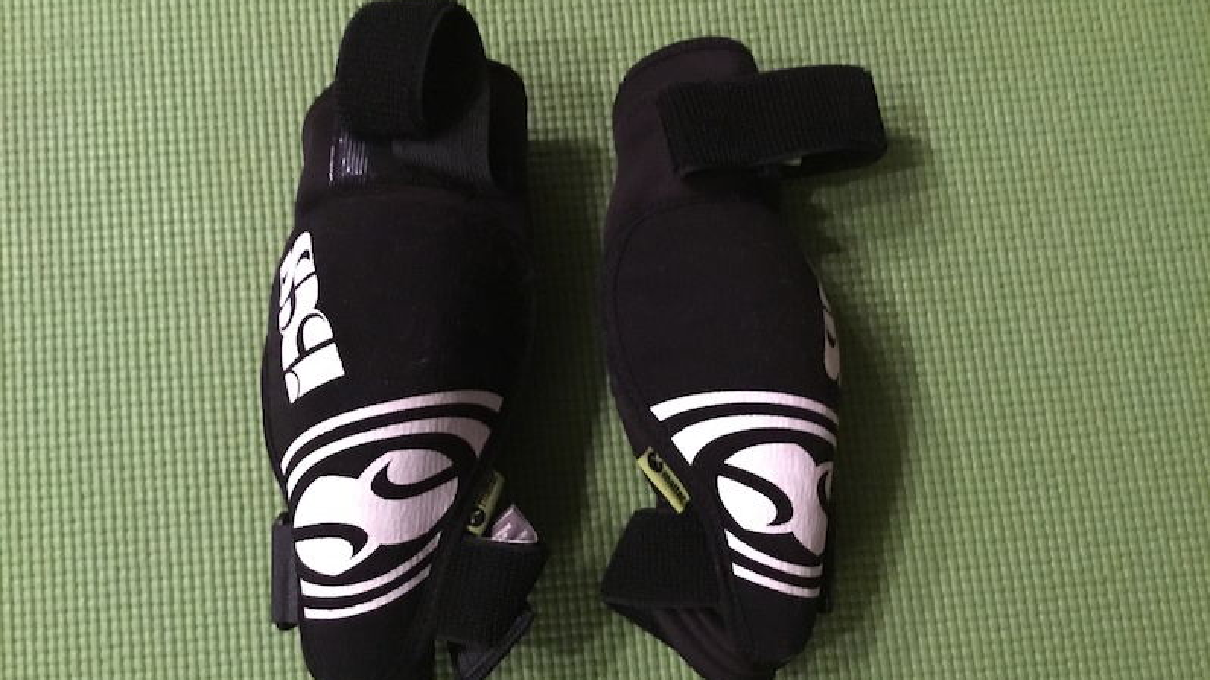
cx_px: 607
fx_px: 1091
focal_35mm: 34
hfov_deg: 58.0
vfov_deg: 34.6
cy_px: 354
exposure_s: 1/15
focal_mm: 3.3
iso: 800
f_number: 2.4
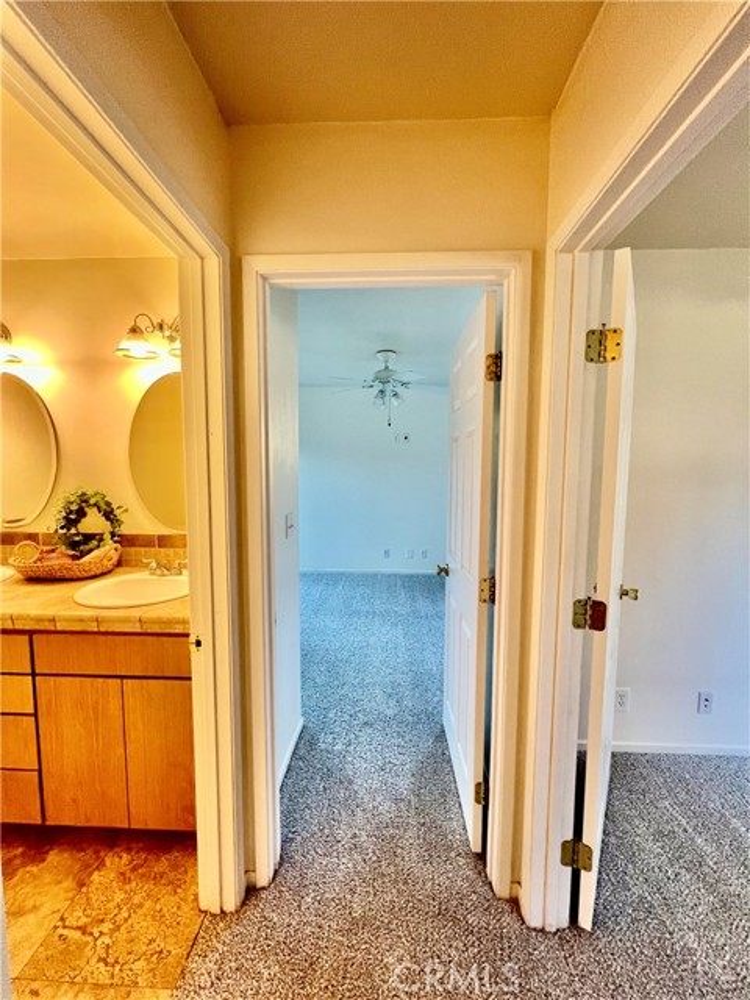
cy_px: 500
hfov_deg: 89.9
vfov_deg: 106.2
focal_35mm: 13
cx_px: 375
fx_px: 376
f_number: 1.8
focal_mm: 1.57
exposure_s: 1/60
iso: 200
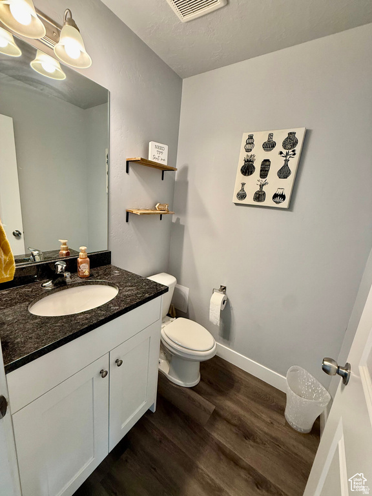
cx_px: 186
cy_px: 248
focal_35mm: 14
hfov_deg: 85.7
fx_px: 201
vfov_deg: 102.1
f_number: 2.2
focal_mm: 2.22
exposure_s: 1/60
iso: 200
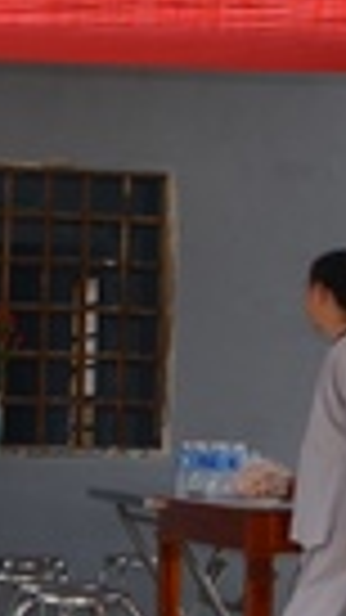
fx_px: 2677
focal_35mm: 164
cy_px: -83
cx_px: 139
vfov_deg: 12.9
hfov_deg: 7.4
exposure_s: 1/250
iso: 320
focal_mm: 22
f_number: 13
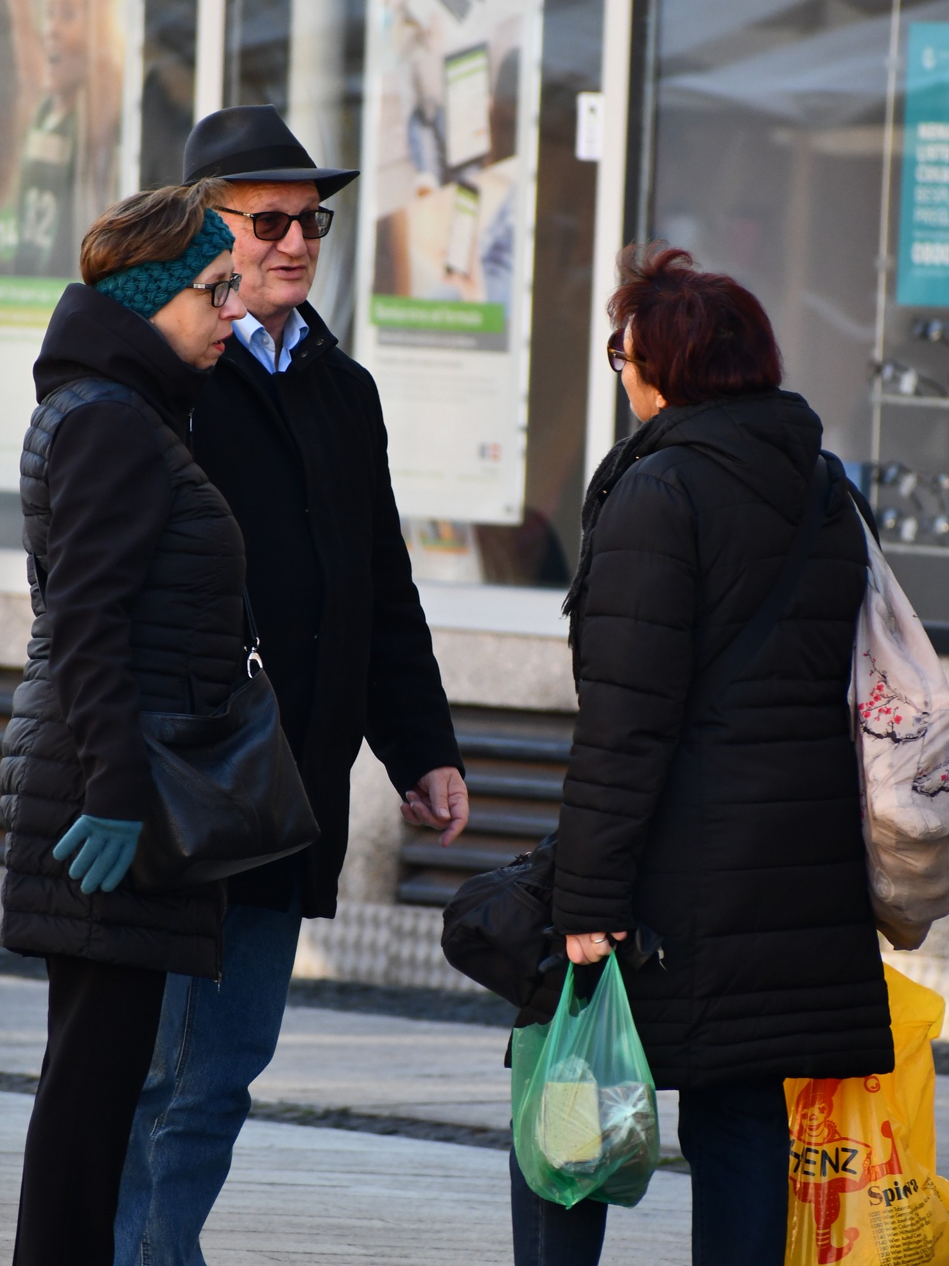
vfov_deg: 3.6
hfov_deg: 2.7
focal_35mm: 550
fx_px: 20107
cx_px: 487
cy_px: 602
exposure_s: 1/400
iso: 800
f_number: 6
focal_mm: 270
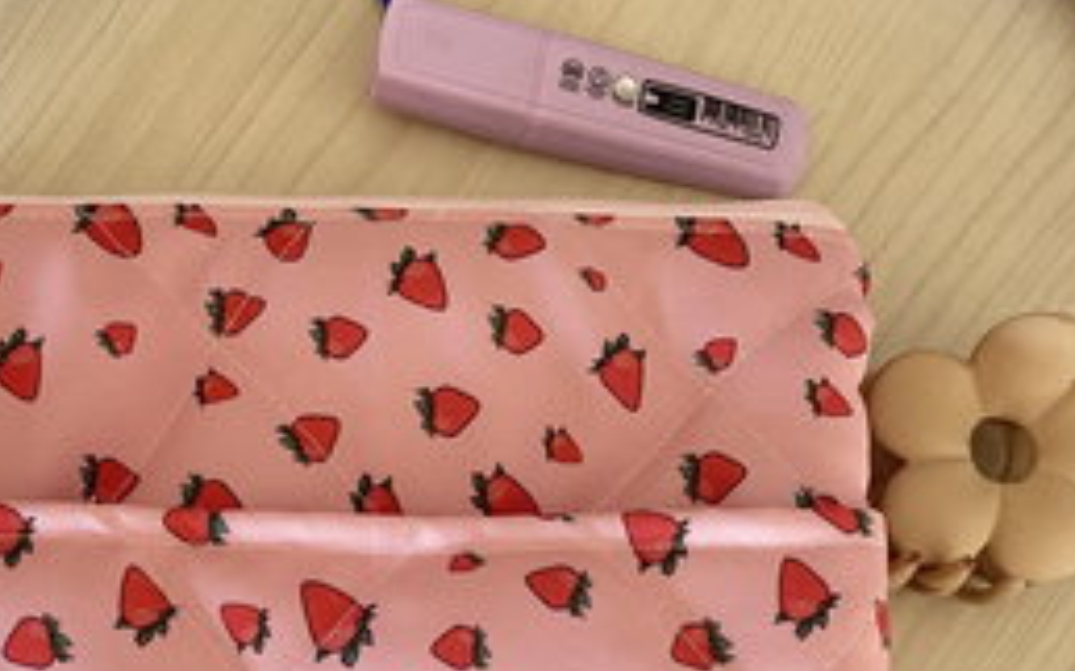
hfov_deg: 35.1
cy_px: 840
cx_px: 292
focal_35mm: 57
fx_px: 1669
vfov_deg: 20.9
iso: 64
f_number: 1.6
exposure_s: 1/121
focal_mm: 4.2
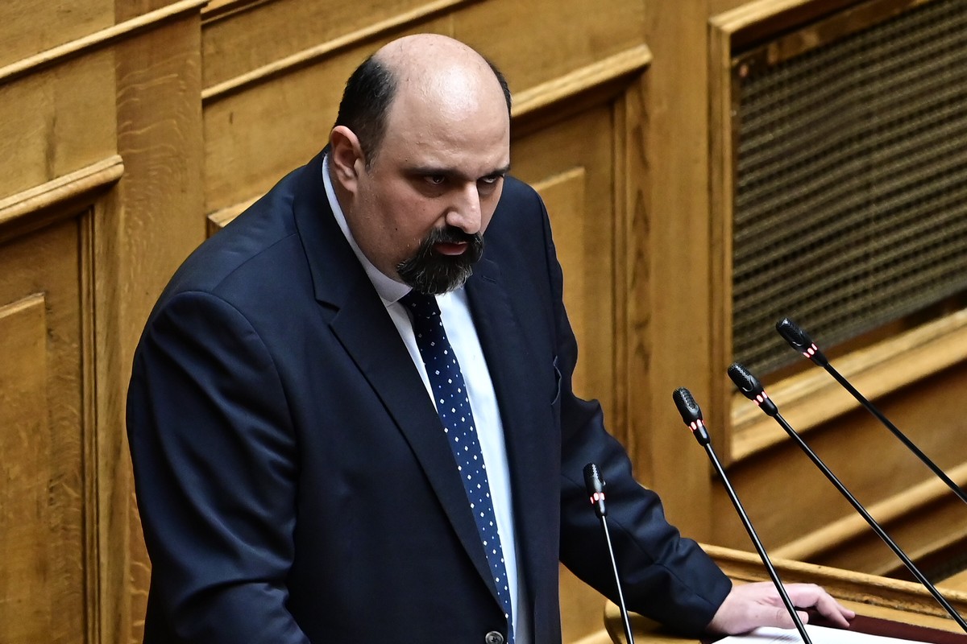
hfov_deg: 6.9
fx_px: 8058
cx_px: 484
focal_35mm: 300
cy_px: 322
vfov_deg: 4.6
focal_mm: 200
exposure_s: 1/500
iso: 1600
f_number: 4
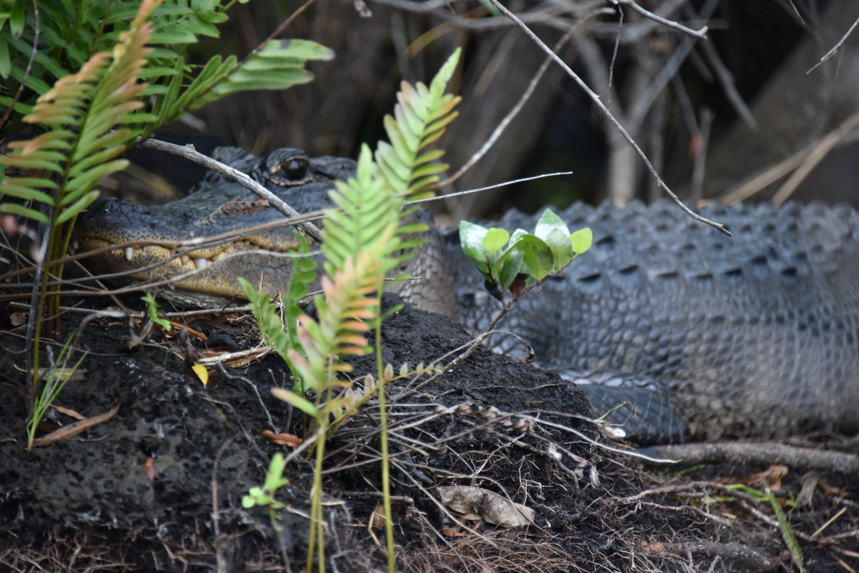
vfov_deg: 4.6
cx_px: 430
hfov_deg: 6.9
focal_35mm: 300
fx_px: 7159
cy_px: 286
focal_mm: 300
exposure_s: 1/640
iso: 1600
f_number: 5.6
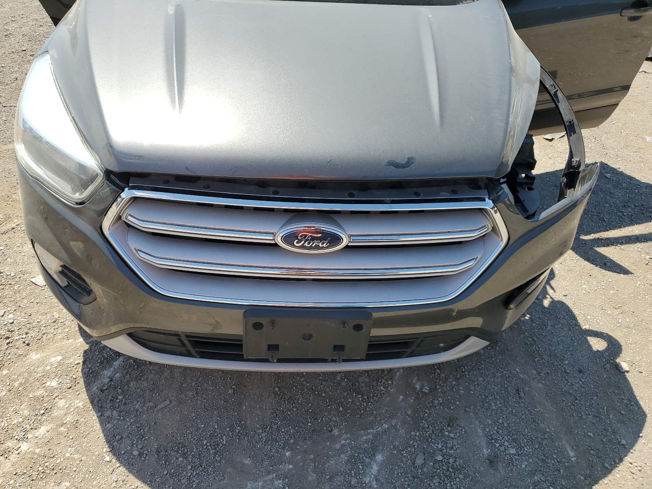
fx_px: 490
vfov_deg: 53.1
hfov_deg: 67.3
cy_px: 244
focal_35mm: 26
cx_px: 326
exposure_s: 1/2500
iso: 50
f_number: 1.5
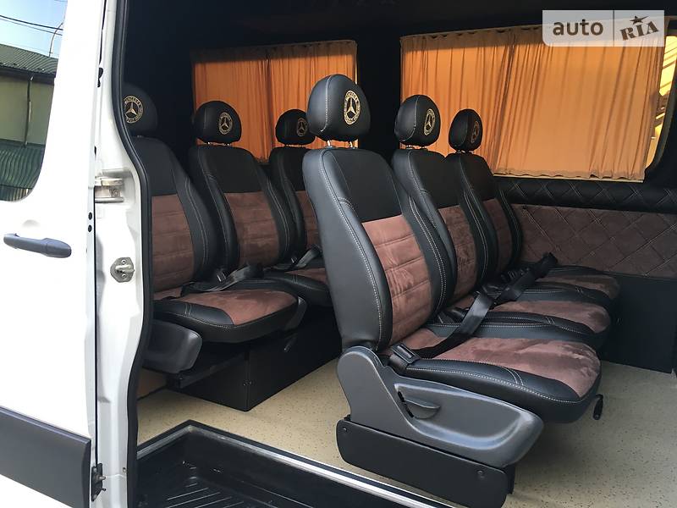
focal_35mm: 29
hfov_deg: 61.7
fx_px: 567
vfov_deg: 48.2
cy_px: 254
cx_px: 338
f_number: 2.2
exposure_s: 1/33
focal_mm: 4.2
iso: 32
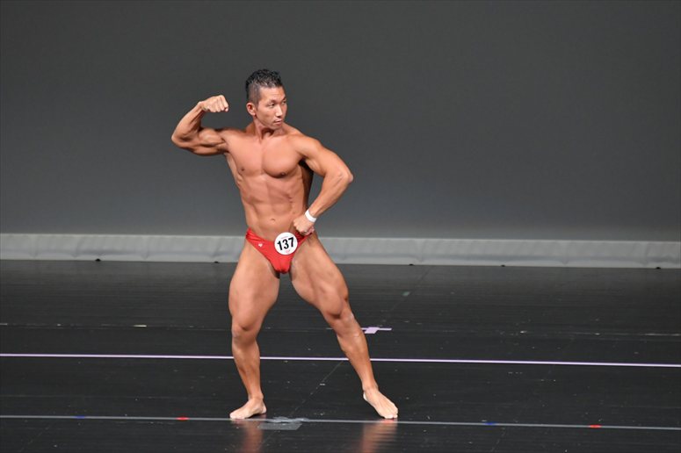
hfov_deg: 5.5
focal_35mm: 375
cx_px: 340
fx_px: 7090
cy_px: 226
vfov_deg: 3.7
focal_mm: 250
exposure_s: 1/400
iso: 4000
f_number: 5.6
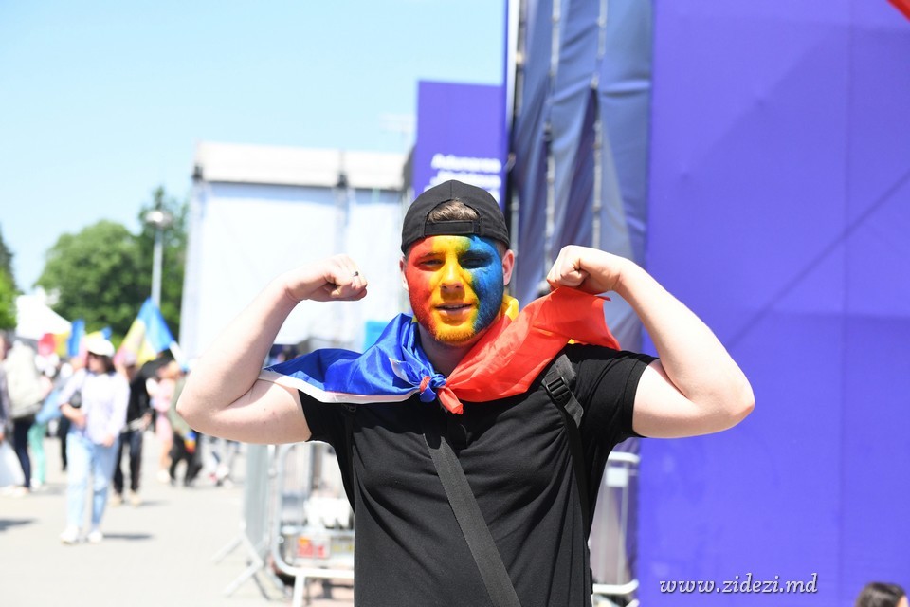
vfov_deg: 21.9
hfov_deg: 32.4
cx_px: 455
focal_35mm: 62
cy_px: 304
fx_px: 1567
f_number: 4.5
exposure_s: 1/8000
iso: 2000
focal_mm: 62
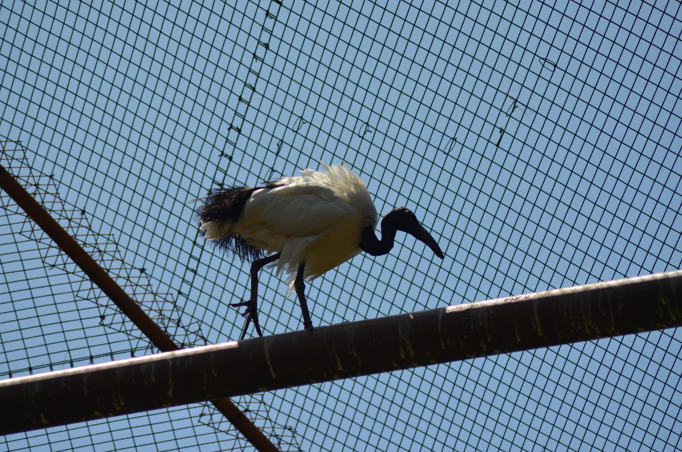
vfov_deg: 4.1
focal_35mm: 330
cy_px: 226
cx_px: 341
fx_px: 6239
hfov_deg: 6.3
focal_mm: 220
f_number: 5.6
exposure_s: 1/2000
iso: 200
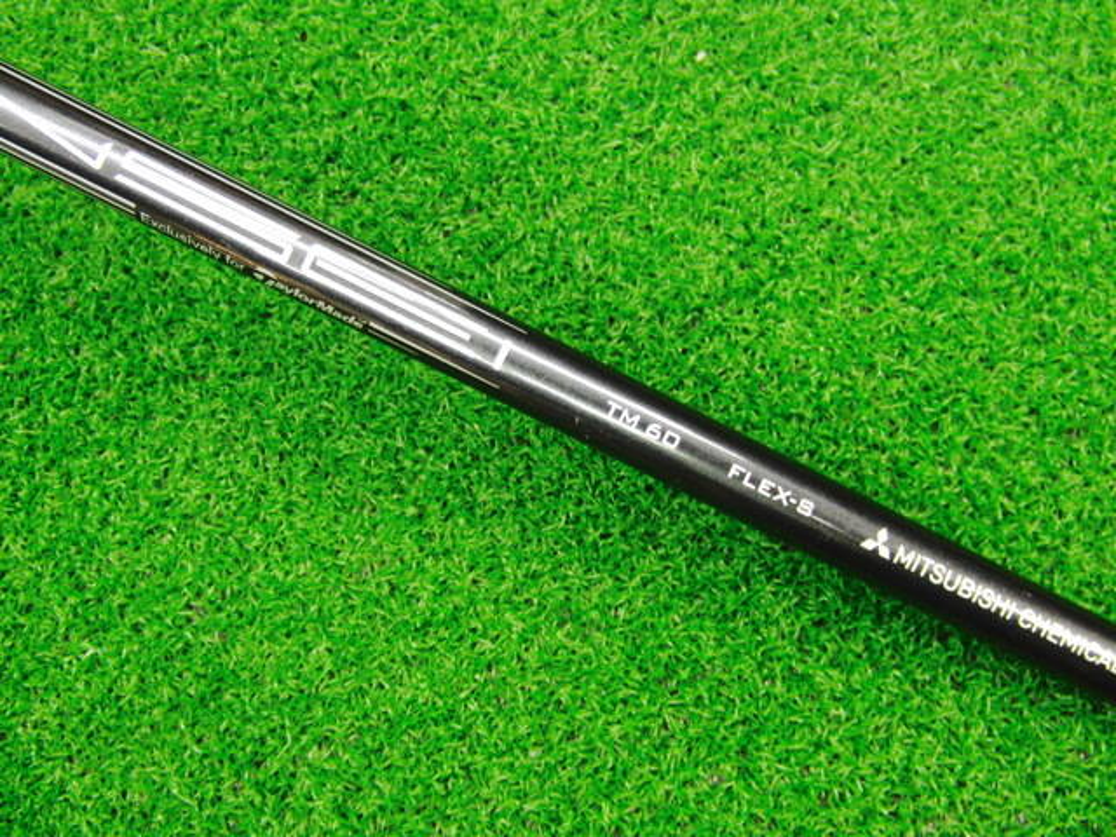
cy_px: 418
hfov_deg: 50.1
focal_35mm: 37
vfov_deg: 38.7
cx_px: 558
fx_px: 1193
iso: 400
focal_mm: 6.42
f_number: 3.6
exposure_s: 1/20
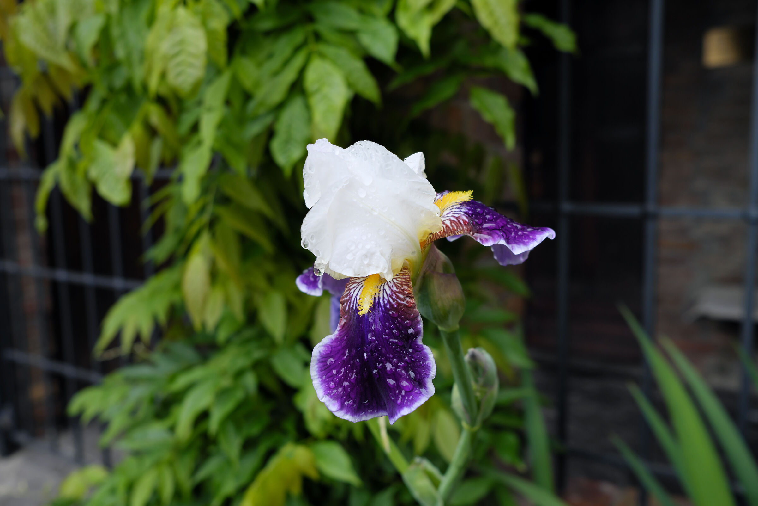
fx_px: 737
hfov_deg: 54.4
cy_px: 253
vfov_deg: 37.9
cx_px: 379
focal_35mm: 35
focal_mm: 23
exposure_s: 1/125
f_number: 4
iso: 500
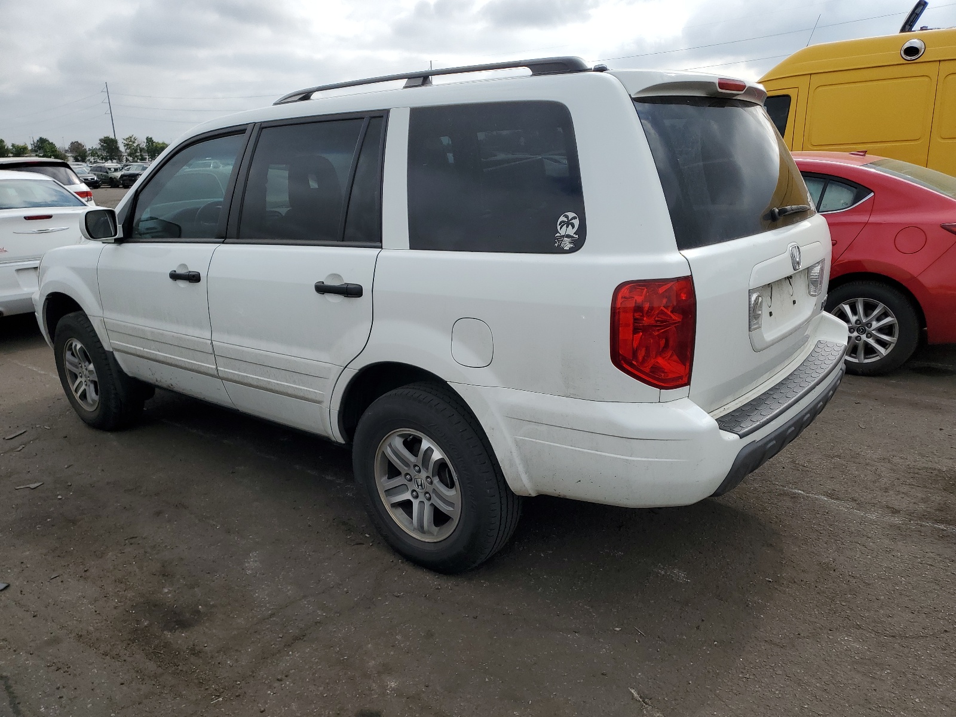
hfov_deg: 67.3
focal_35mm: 26
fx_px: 718
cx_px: 478
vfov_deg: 53.1
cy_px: 358
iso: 50
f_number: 1.5
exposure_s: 1/3333
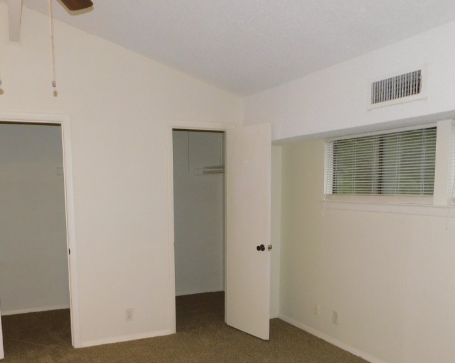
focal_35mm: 33
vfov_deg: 43.8
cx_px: 212
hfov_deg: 54.2
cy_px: 246
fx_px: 444
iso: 200
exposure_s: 1/30
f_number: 3
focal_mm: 4
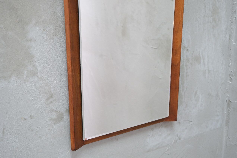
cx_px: 118
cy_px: 79
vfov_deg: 27.5
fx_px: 323
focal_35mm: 49
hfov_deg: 40.3
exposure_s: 1/50
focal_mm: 32.5
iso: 4000
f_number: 4
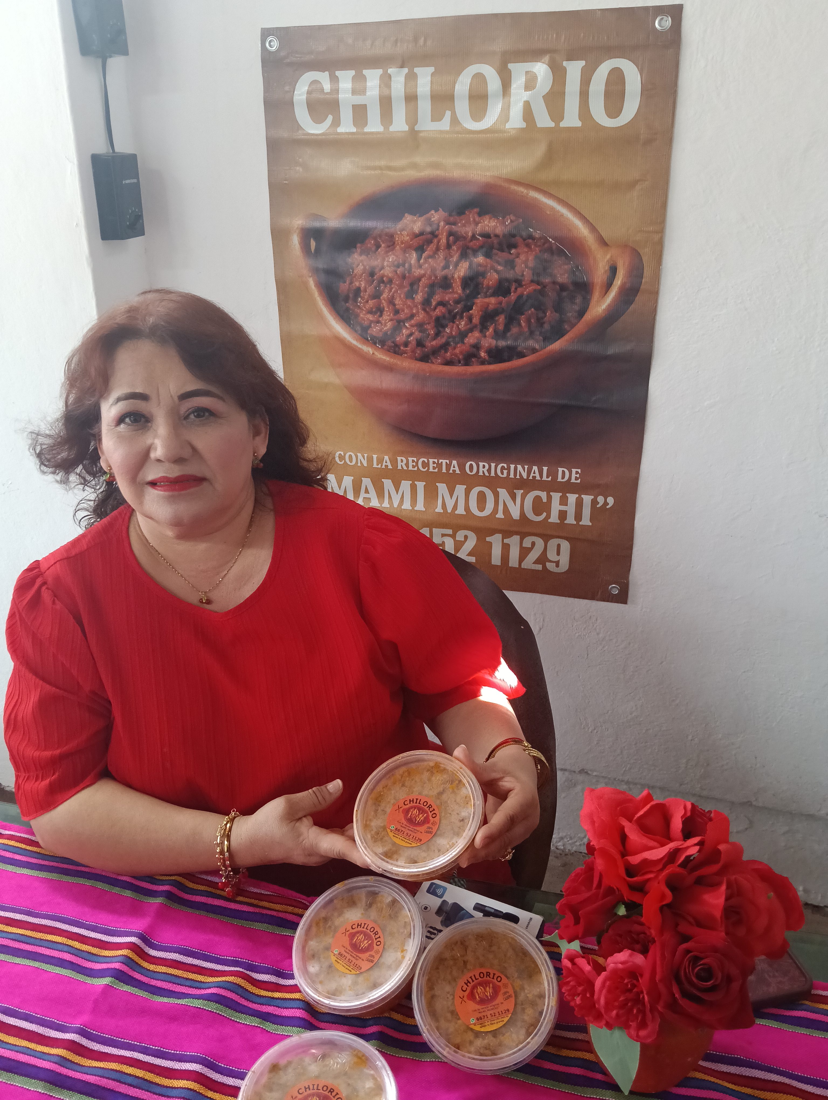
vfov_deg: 65.2
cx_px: 414
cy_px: 550
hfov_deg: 51.5
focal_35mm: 27
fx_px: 859
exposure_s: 1/33
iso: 320
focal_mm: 3.98
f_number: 1.8
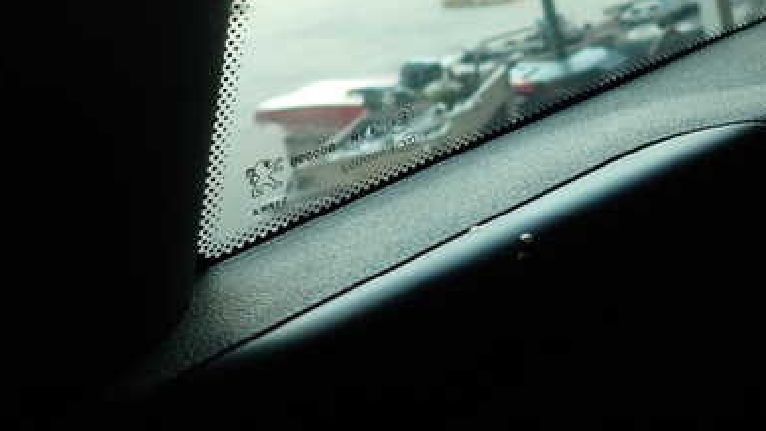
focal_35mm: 42
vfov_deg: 27.3
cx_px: 547
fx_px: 853
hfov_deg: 47.1
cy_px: 41
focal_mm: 4.5
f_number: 2
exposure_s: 1/80
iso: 100
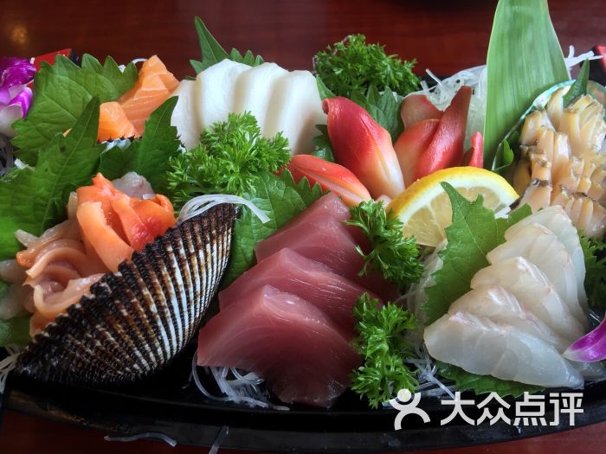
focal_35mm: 29
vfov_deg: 48.2
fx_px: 508
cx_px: 303
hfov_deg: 61.7
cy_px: 227
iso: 40
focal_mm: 4.15
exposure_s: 1/60
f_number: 2.2
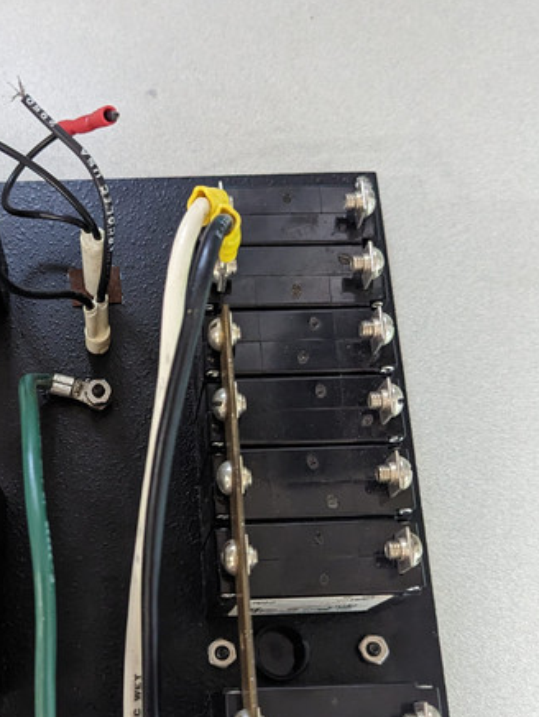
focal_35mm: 44
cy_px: 411
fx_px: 912
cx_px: 117
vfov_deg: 42.8
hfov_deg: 32.1
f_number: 1.85
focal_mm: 6.81
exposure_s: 1/60
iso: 1180
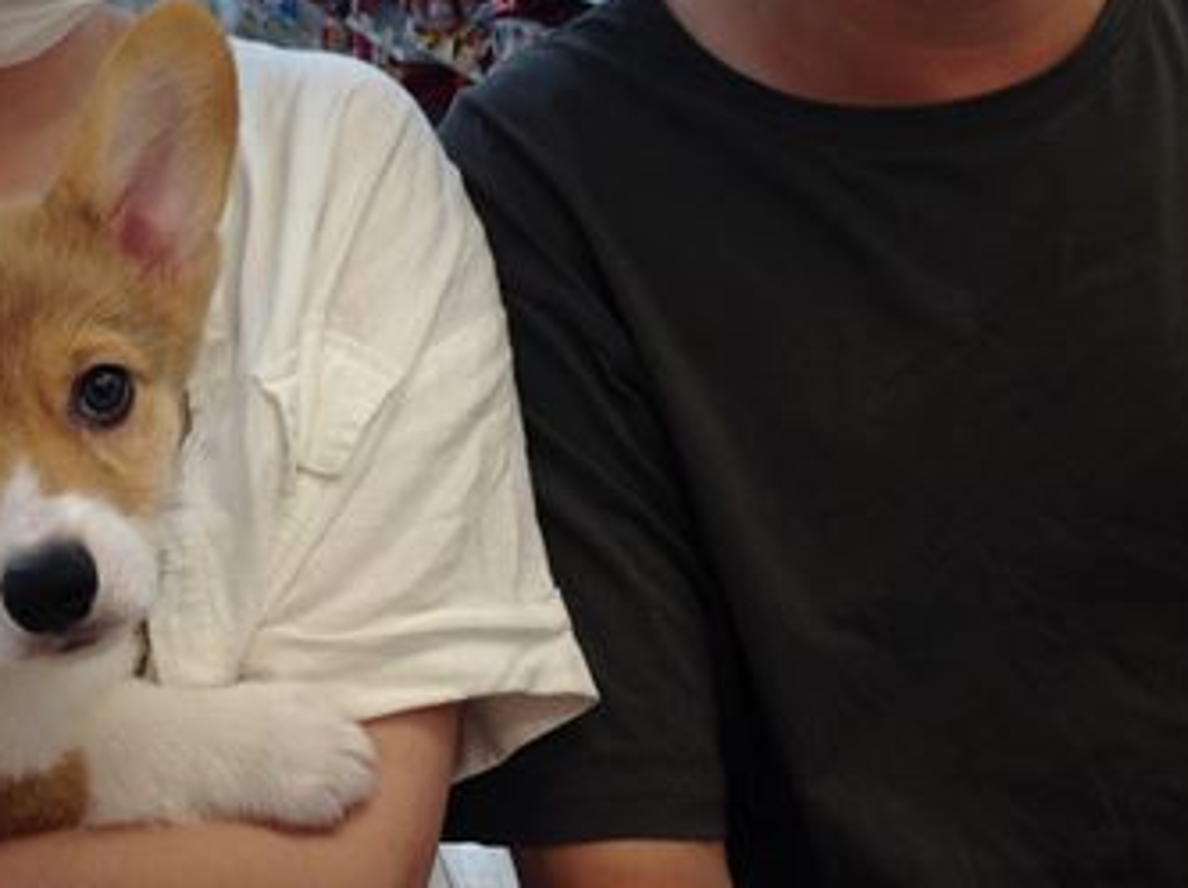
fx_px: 2160
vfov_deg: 22.8
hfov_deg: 30.1
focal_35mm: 63
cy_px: 146
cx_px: 253
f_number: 2.4
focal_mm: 4.28
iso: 50
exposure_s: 1/60
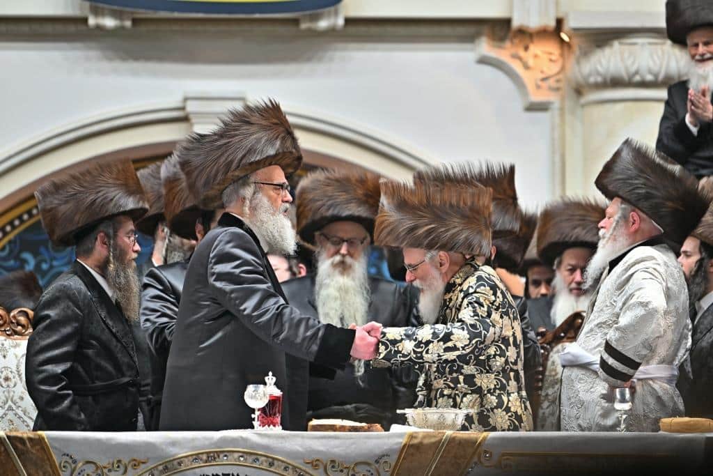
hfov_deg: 10.3
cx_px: 356
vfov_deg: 6.9
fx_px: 3961
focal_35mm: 200
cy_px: 238
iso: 640
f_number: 2.8
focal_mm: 200
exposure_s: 1/500
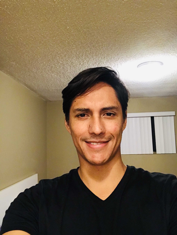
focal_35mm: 32
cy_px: 118
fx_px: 218
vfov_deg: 56.8
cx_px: 88
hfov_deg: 44.2
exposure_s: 1/15
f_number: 2.2
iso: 250
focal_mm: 2.87
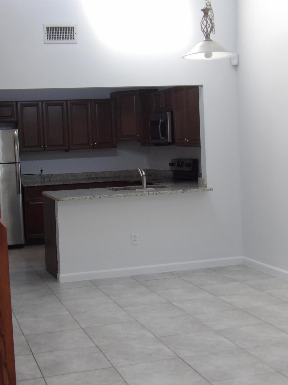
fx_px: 588
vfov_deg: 36.2
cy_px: 191
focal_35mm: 53
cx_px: 109
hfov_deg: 27.4
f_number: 3.7
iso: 200
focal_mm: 7
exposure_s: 1/35
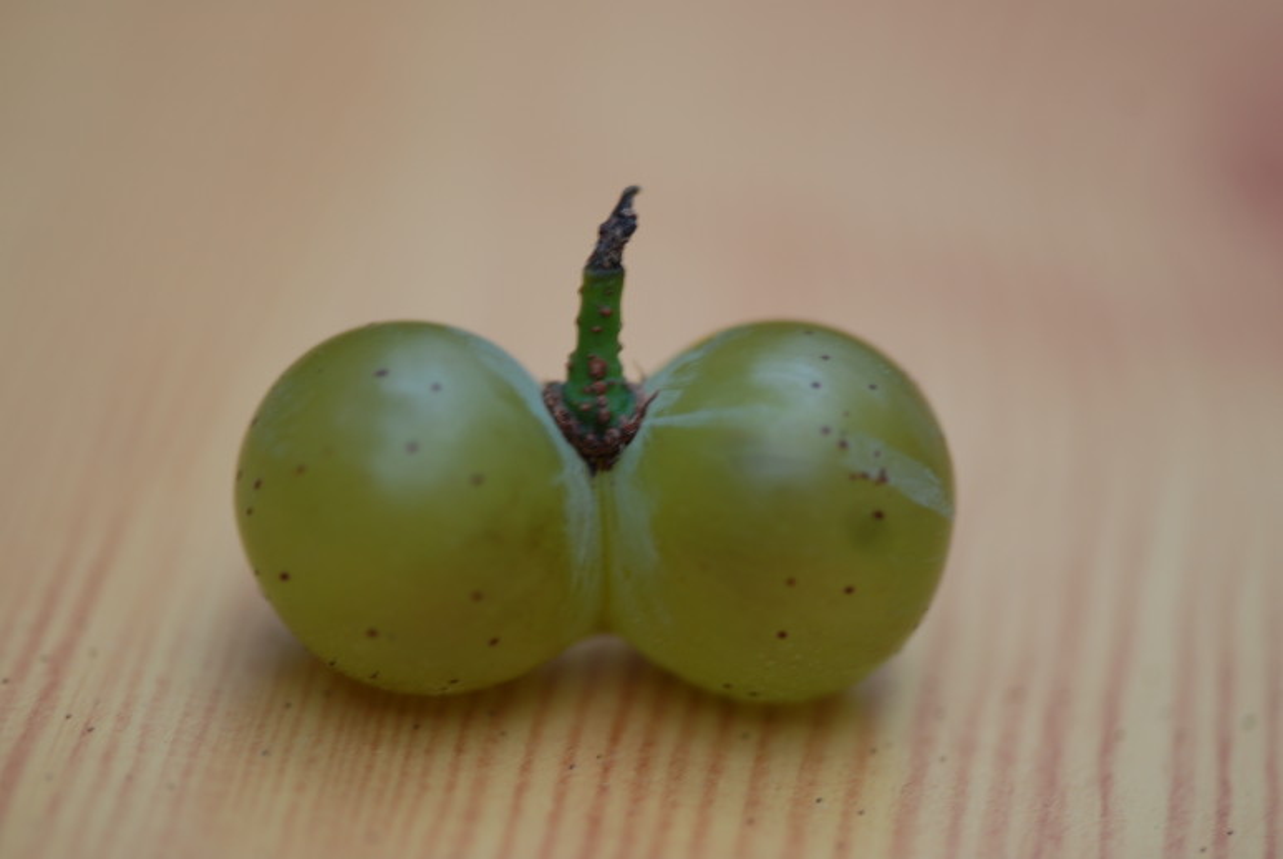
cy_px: 430
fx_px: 5619
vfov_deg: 8.7
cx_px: 642
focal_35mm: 158
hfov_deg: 13.0
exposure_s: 1/30
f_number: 3.3
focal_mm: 105
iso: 110
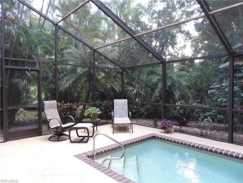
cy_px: 92
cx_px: 122
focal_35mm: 24
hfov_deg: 71.6
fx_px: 168
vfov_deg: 56.8
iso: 125
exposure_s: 1/30
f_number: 3
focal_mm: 4.3
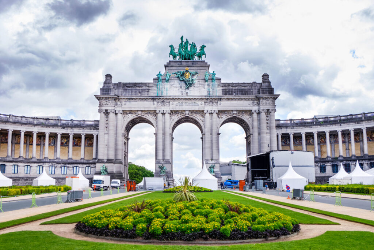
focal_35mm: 38
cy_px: 125
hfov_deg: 50.7
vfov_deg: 35.1
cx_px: 187
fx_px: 395
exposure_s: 1/120
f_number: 8
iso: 200
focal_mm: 25.6
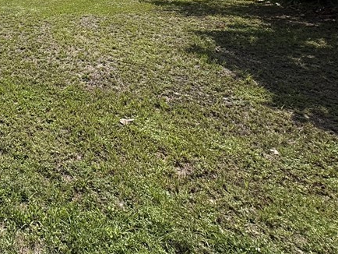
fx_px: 322
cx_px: -37
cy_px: -17
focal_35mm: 33
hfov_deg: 42.8
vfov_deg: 37.0
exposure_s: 1/3663
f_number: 2.2
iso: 50
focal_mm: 2.22
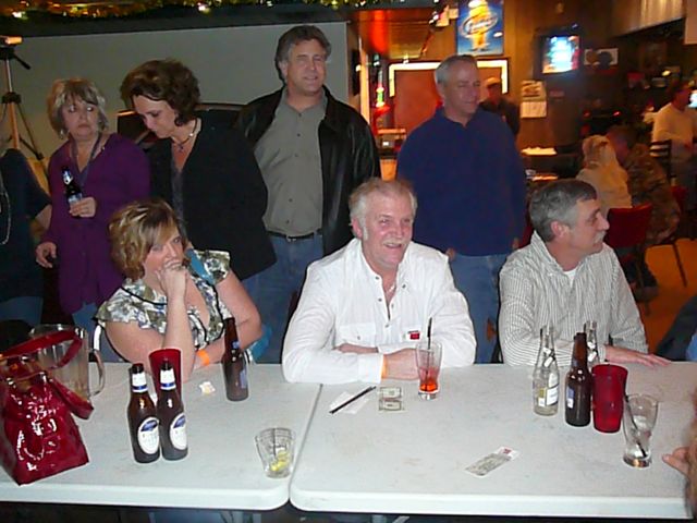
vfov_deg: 40.7
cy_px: 262
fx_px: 705
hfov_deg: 52.6
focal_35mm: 35
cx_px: 348
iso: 800
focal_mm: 5.2
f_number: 2.8
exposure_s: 1/13
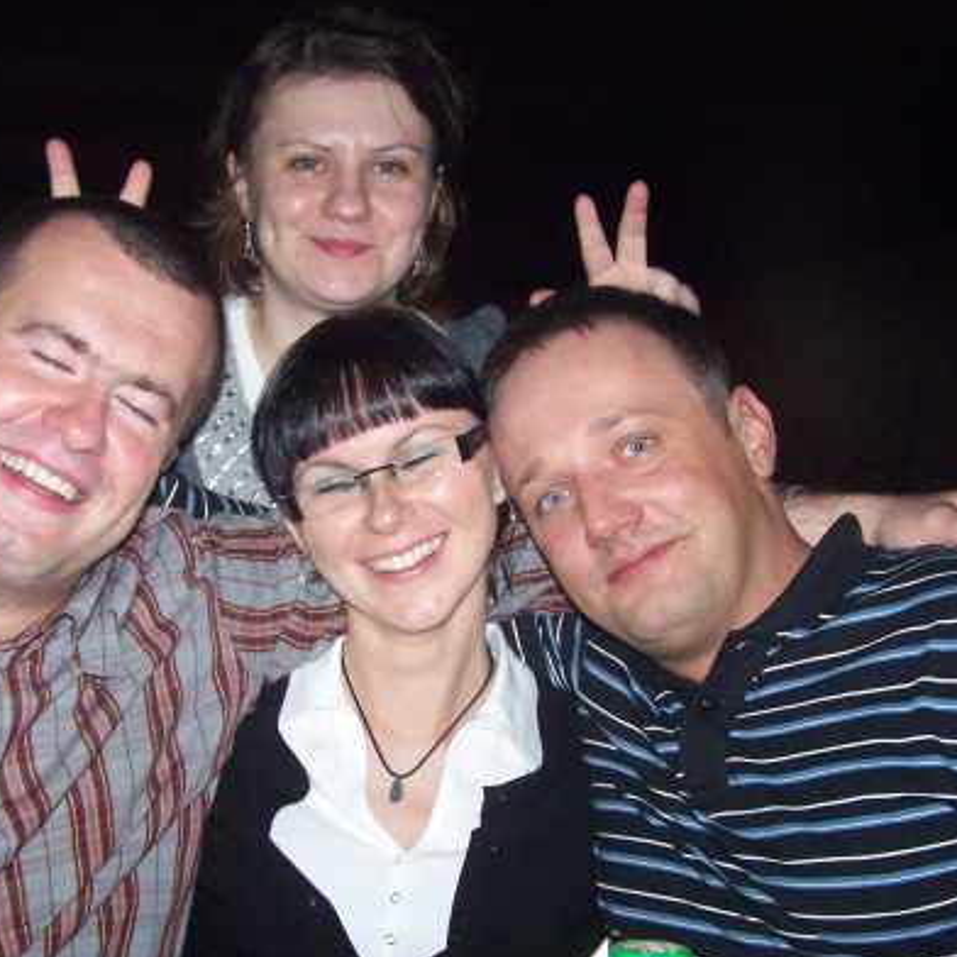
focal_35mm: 60
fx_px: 1877
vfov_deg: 28.5
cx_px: 388
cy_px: 590
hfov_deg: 28.5
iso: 160
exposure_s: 1/60
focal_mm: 6.3
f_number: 2.8
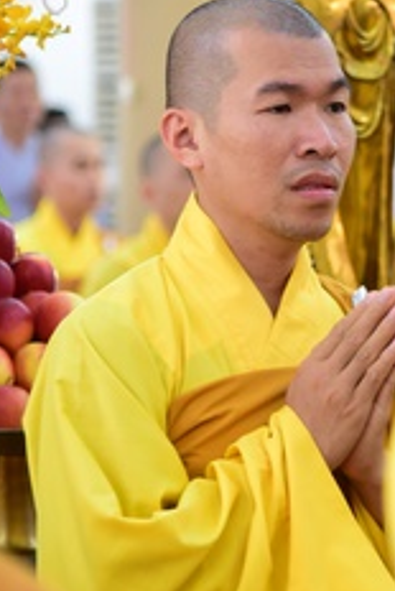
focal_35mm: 274
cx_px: 232
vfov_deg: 7.5
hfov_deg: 5.0
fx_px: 4503
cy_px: 290
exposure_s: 1/40
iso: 1000
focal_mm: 98
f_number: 4
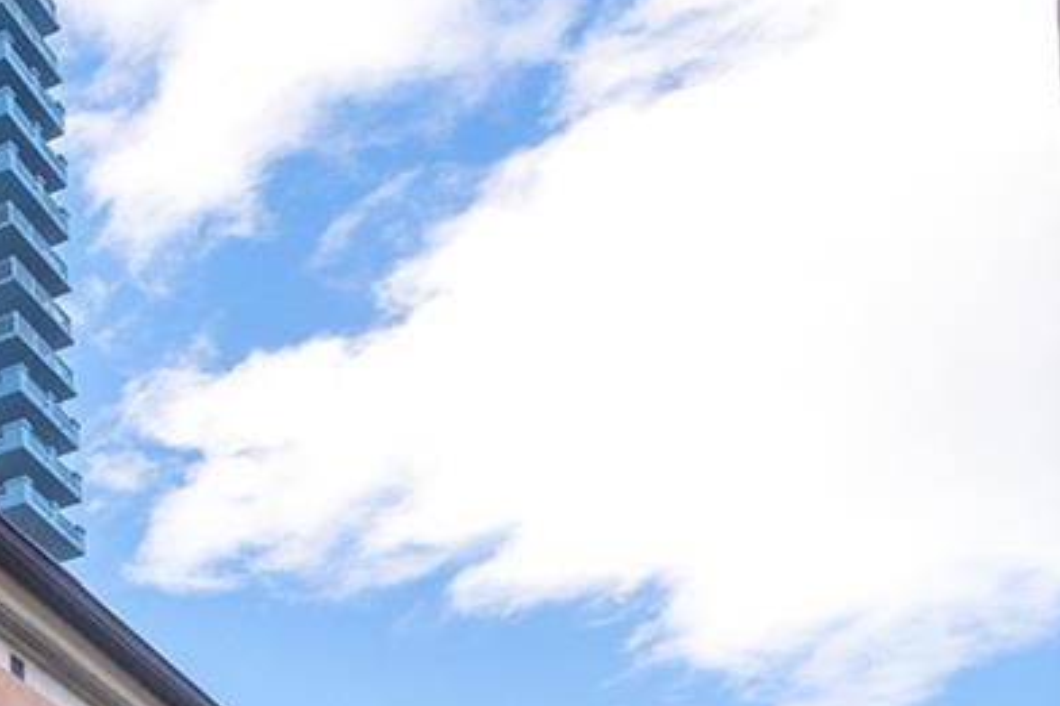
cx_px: -971
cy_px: 381
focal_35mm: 49
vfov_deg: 27.5
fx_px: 1442
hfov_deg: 20.7
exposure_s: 1/250
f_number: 10
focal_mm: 12
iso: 400
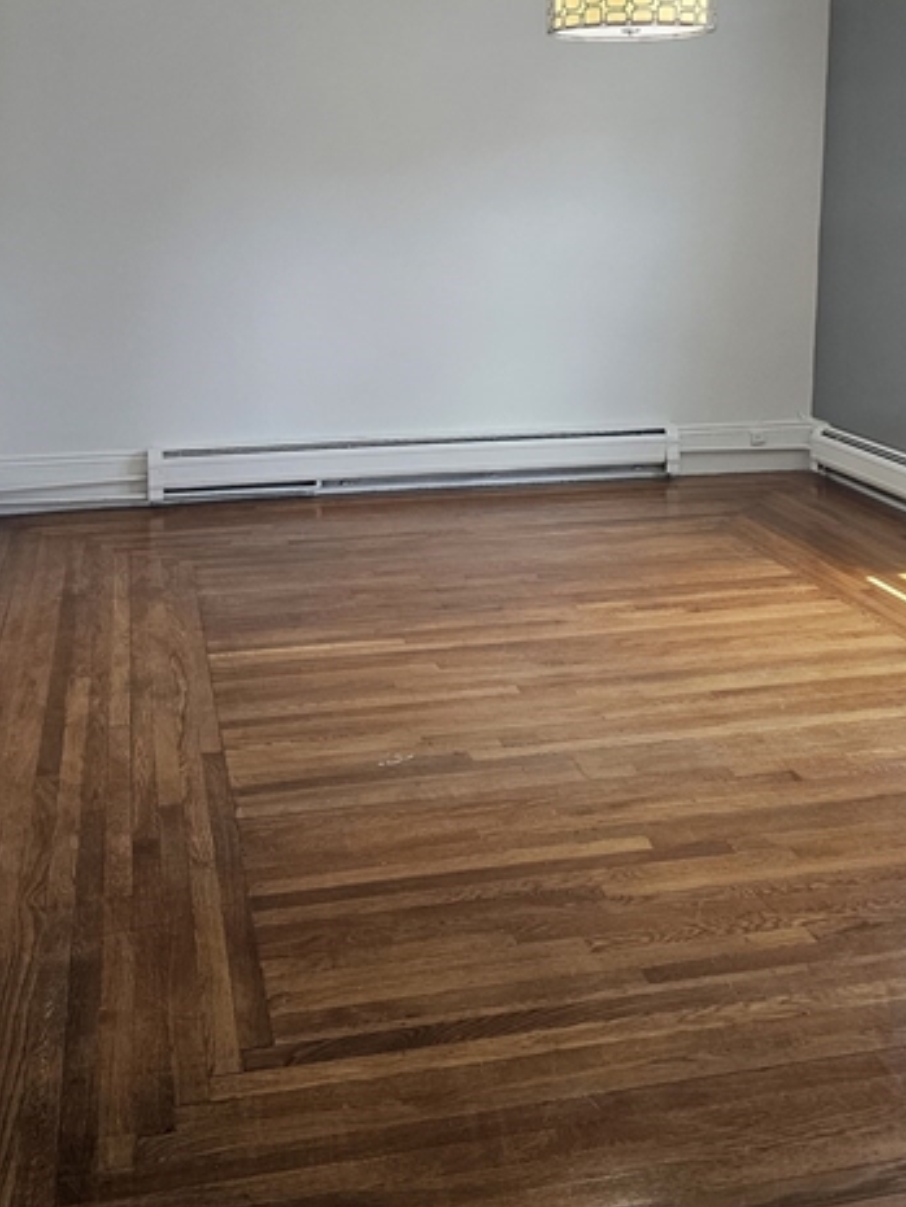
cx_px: 441
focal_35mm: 38
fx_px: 1325
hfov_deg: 37.7
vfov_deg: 47.4
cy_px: 322
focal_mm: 6.3
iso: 160
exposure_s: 1/120
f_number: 1.7
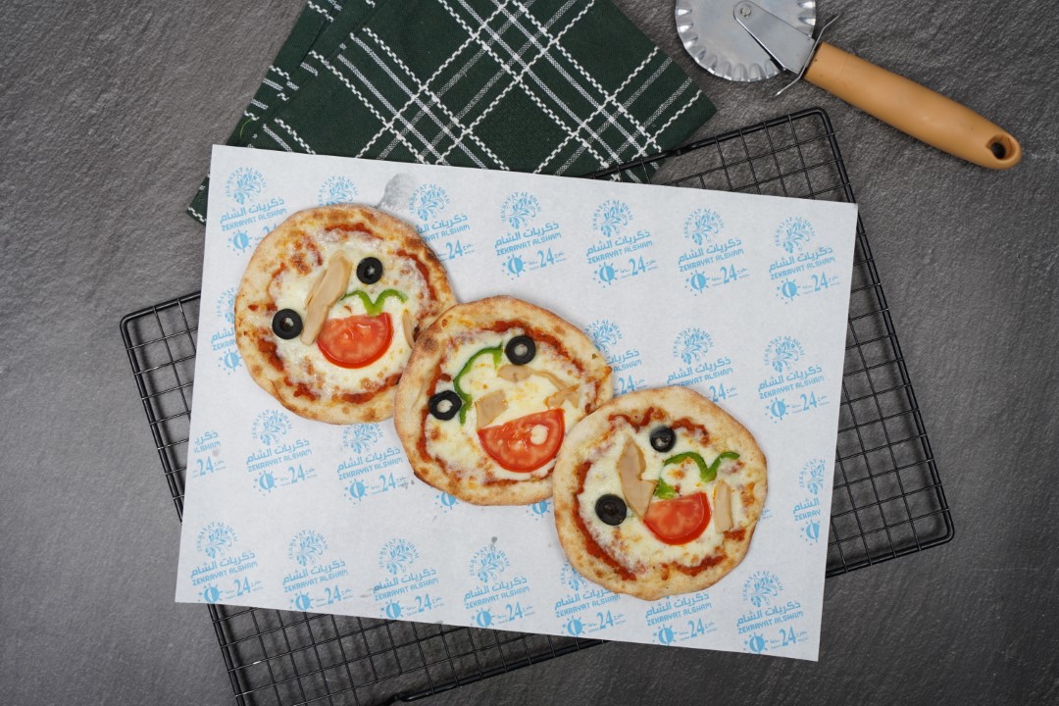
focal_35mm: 41
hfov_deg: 47.4
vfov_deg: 32.6
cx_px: 530
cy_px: 353
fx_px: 1206
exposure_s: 1/100
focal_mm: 41
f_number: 11
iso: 125
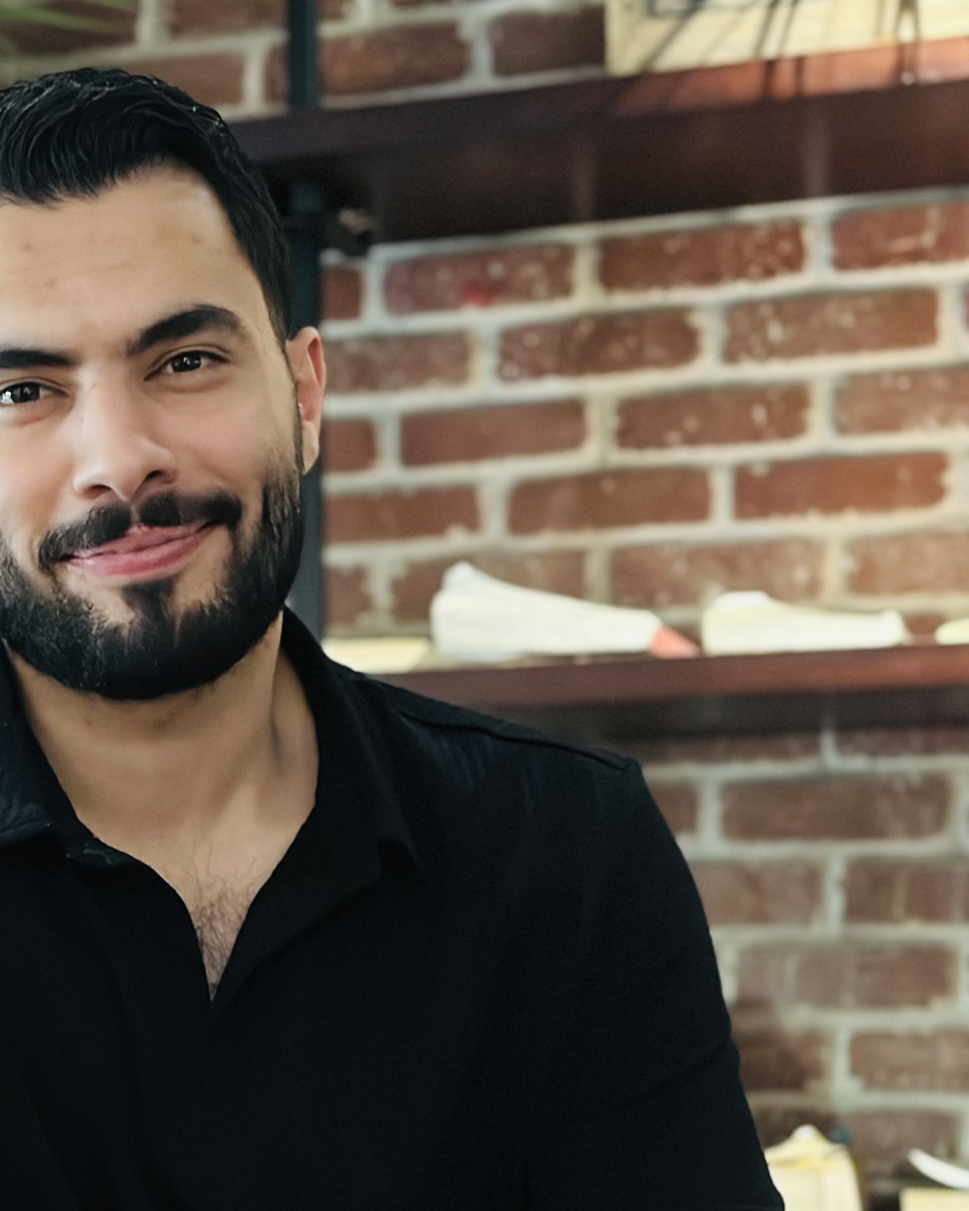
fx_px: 3191
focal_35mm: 89
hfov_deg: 17.0
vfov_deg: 21.4
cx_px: 108
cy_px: 849
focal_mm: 6.86
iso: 800
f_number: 1.78
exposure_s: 1/25
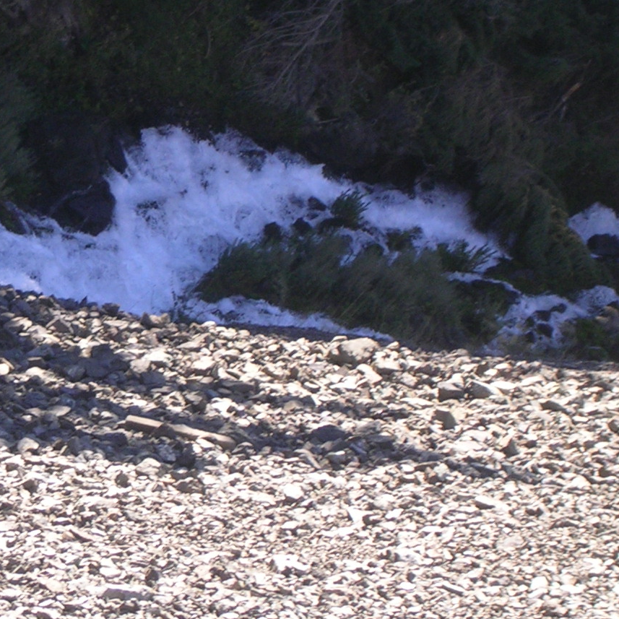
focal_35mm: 243
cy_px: 300
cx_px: -21
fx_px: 4916
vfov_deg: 7.2
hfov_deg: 7.2
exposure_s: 1/85.5
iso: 50
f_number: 4.9
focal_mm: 17.4
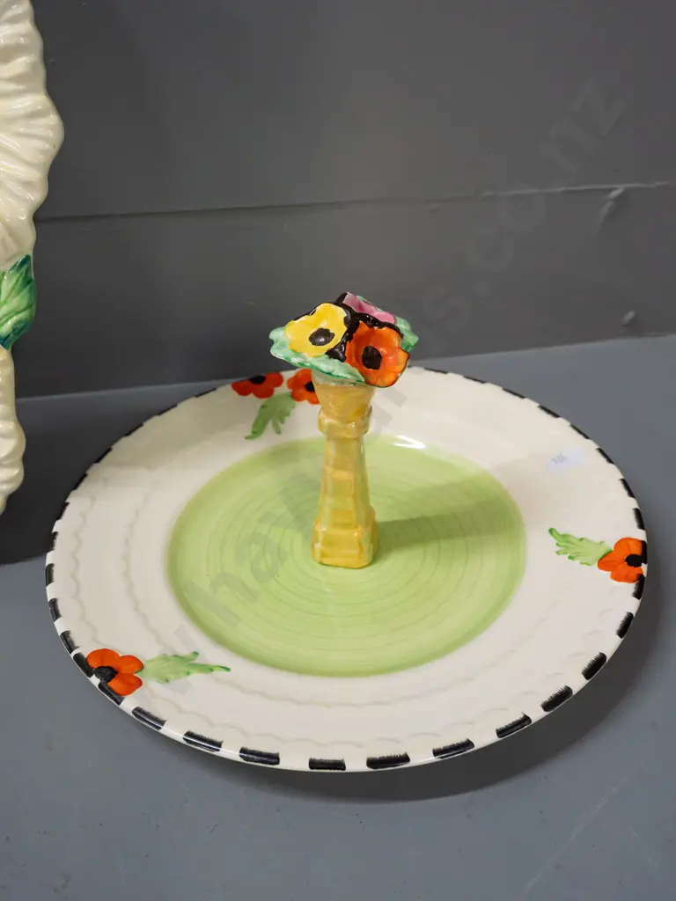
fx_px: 937
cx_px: 338
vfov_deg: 51.4
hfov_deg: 39.7
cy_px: 450
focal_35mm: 36
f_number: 5.6
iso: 3200
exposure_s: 1/200
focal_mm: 18
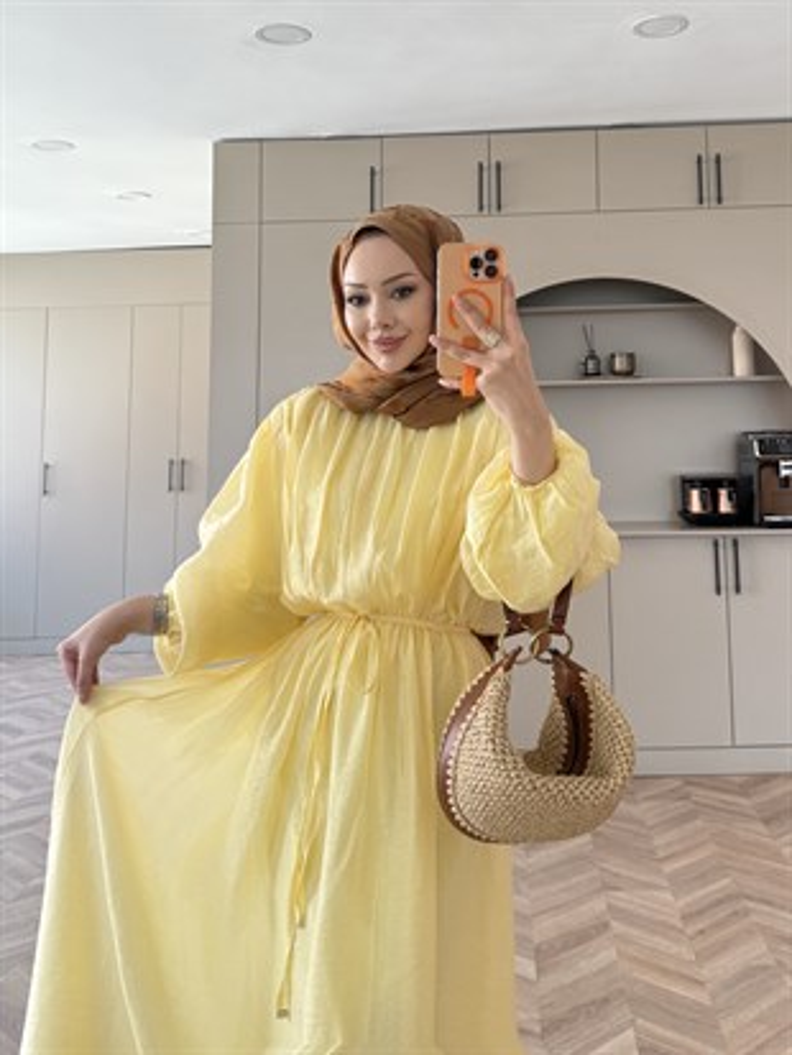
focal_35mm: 24
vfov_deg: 71.6
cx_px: 396
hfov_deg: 56.8
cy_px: 528
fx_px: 732
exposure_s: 1/121
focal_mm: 6.76
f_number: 1.78
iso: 100
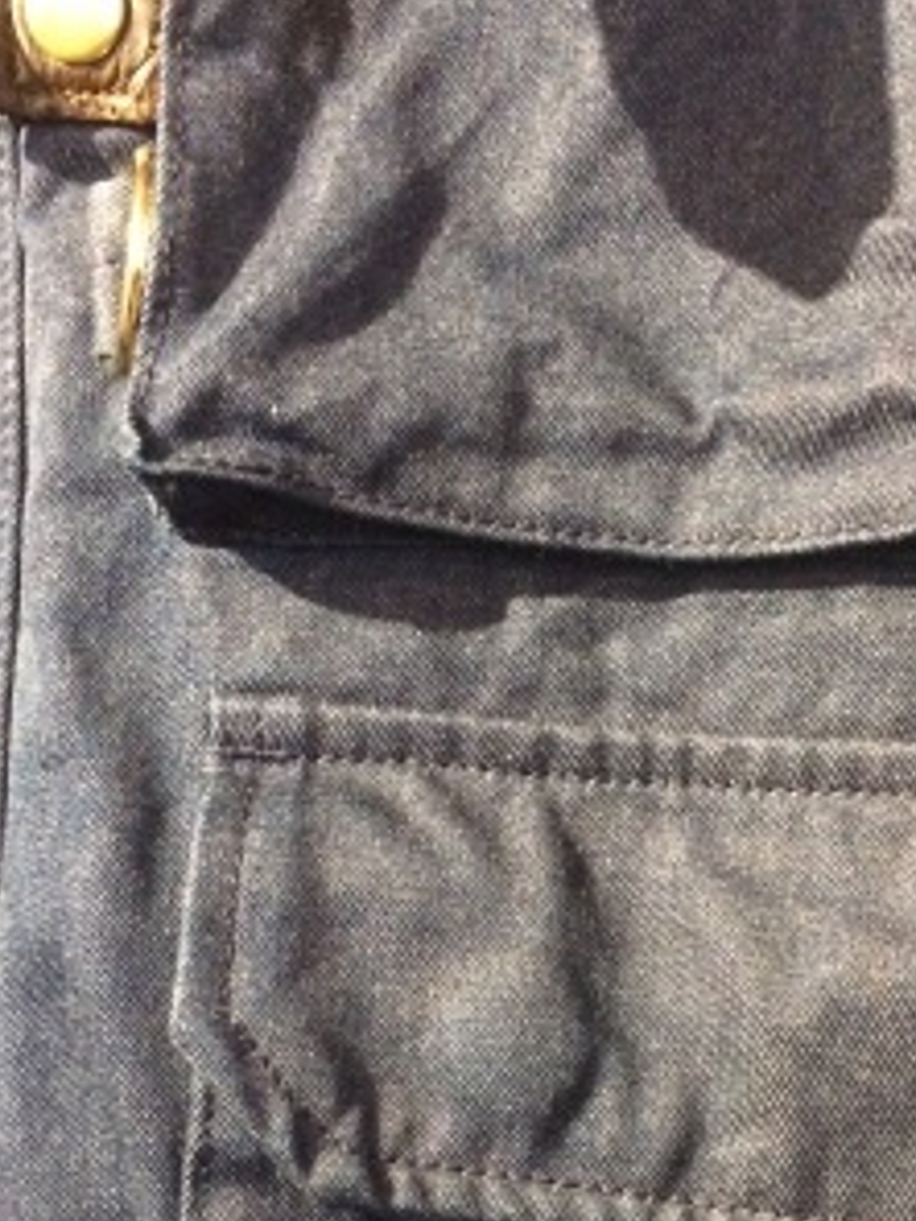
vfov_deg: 38.2
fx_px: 1729
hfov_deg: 29.6
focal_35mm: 49
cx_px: 576
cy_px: 862
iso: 400
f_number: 2.2
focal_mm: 4.15
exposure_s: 1/17
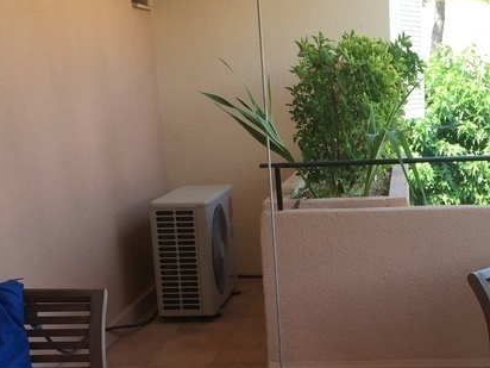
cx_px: 376
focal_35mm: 72
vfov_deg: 20.0
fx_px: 1019
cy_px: 332
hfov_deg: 26.6
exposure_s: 1/158
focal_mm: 4.15
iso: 32
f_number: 2.2
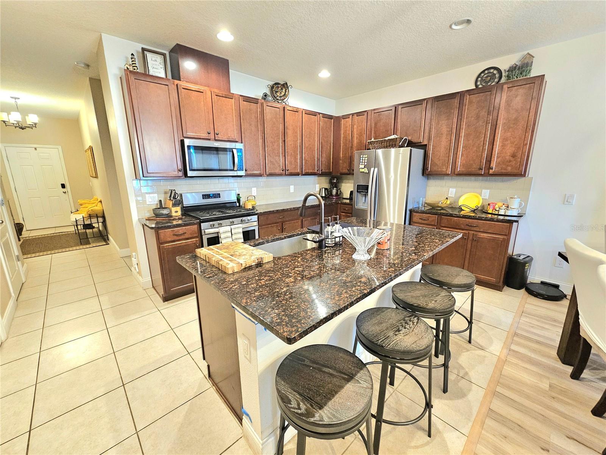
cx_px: 303
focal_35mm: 13
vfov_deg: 89.9
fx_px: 228
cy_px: 228
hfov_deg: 106.2
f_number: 2.2
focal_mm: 2.2
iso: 500
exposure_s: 1/30
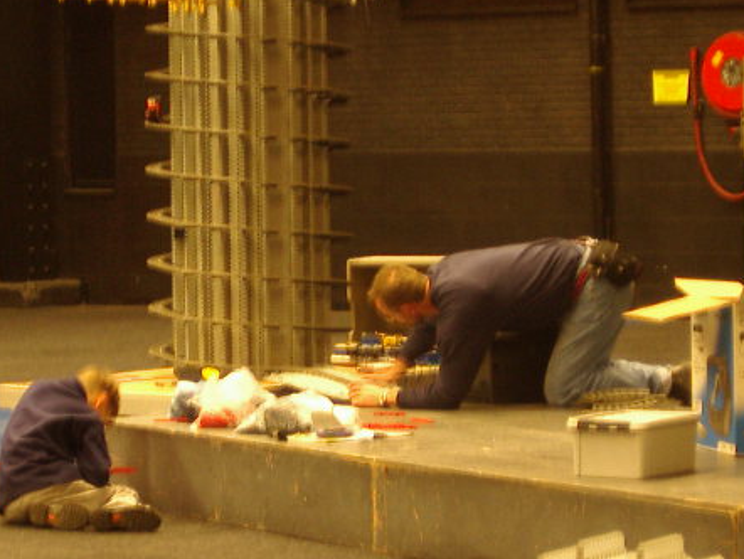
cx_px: 441
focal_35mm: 165
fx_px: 3548
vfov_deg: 9.0
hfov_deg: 12.0
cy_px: 290
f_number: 5
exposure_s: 1
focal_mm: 17.4
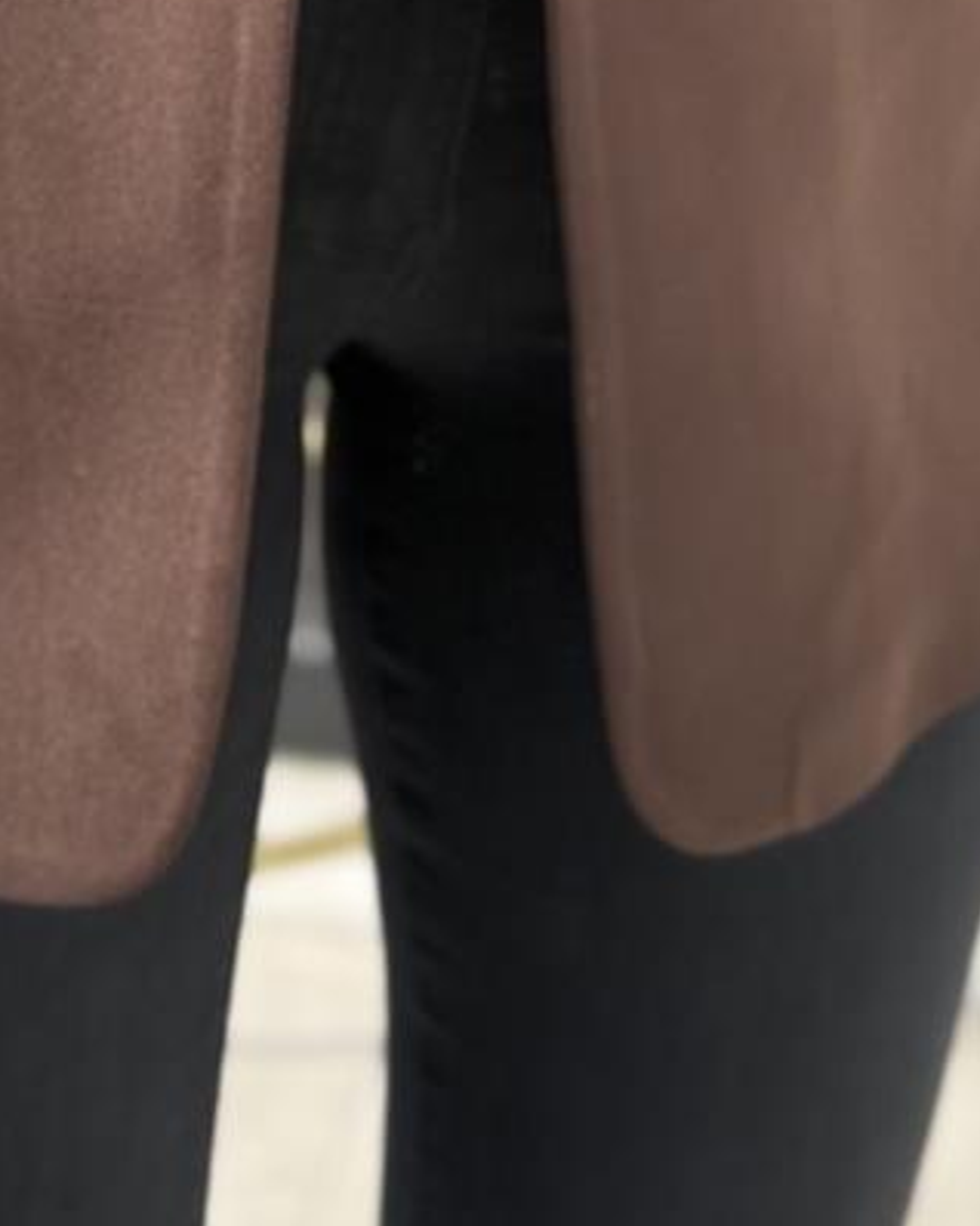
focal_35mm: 157
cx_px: 327
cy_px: -802
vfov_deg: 11.6
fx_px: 5696
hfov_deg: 9.8
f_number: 1.78
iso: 100
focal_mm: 6.76
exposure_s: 1/337
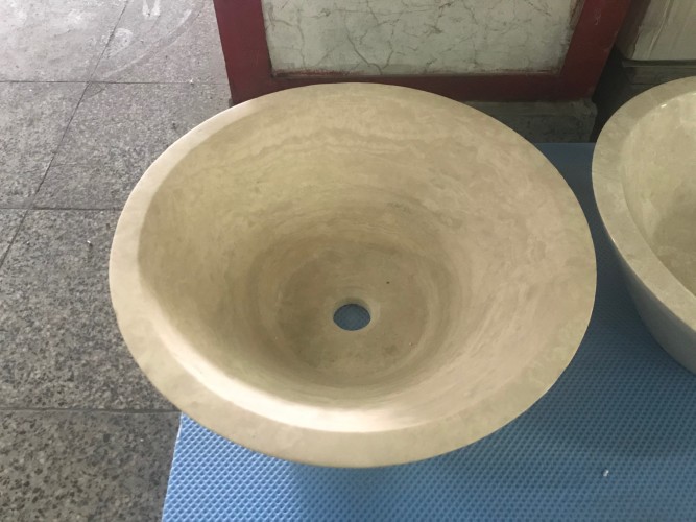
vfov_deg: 49.7
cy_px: 261
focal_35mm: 28
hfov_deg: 63.5
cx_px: 348
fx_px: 563
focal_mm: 3.99
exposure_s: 1/8
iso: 80
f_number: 1.8
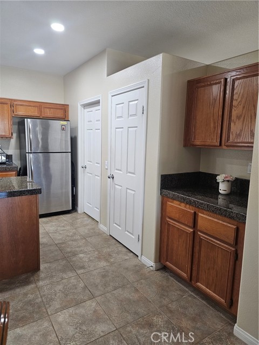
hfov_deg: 58.9
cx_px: 130
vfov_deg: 73.9
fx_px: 229
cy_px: 172
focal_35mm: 23
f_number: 1.7
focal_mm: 6.3
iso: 320
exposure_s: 1/120
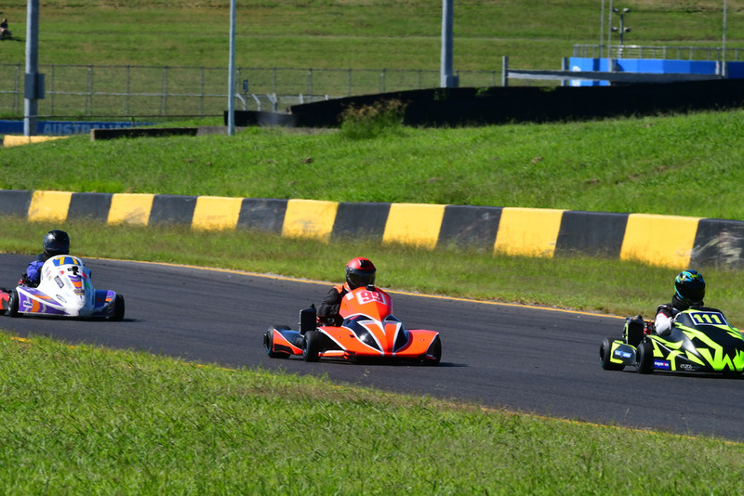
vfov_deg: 3.2
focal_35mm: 435
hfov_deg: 4.7
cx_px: 372
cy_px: 248
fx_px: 8993
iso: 500
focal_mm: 290
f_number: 13
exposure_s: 1/640
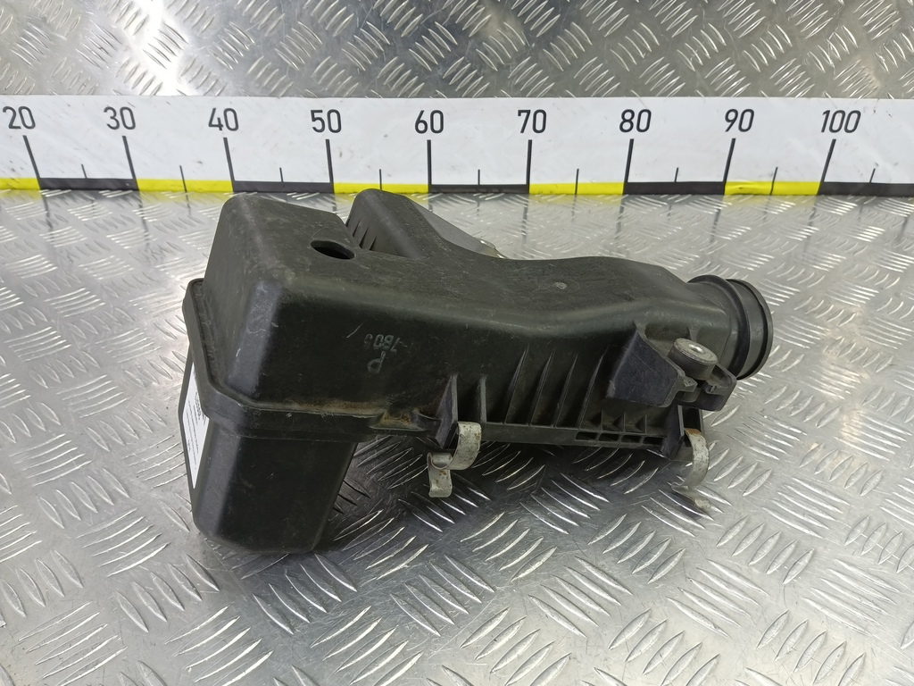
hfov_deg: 73.9
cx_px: 457
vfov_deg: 58.9
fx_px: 607
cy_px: 343
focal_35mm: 23
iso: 177
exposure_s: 1/50
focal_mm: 4.11
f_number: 1.6
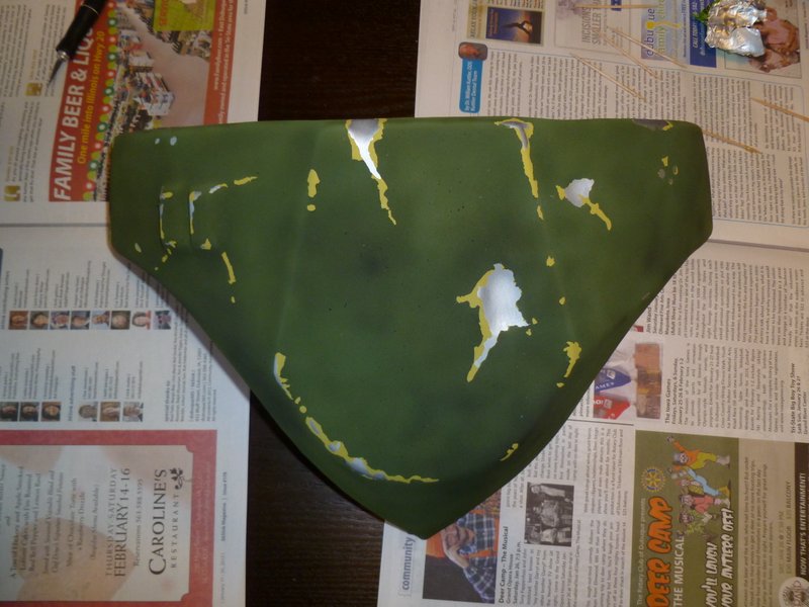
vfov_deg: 49.7
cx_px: 404
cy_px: 304
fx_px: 654
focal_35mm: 28
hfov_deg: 63.4
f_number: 3.3
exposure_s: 1/30
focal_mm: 5
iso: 160
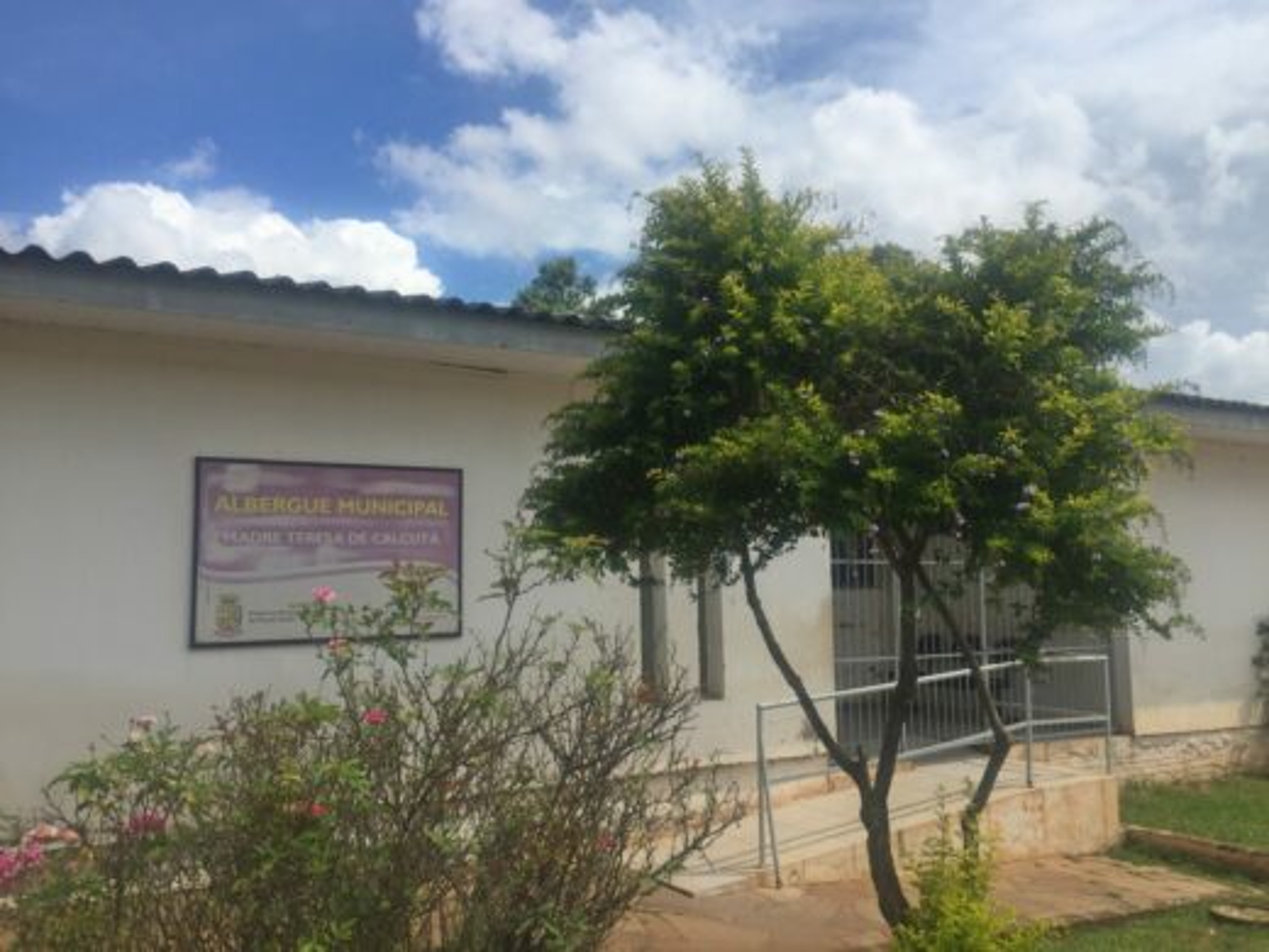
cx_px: 634
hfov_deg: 61.7
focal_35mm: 29
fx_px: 1063
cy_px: 476
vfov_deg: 48.2
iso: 32
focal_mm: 4.15
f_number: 2.2
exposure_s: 1/3300
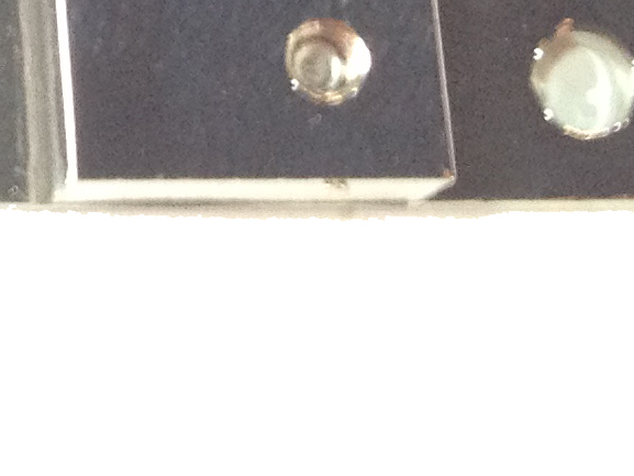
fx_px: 3627
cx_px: -374
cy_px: -668
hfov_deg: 9.6
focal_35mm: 198
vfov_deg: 7.1
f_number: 2.4
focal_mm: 4.28
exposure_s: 1/20
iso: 160
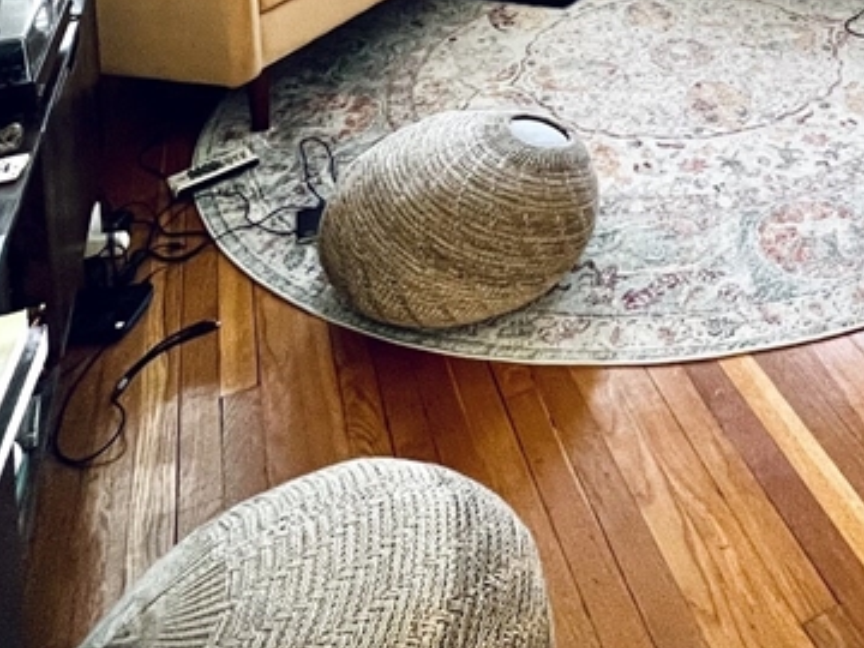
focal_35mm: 37
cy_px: -266
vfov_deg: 28.6
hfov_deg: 45.1
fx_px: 924
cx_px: 790
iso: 160
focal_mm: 1.57
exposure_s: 1/60
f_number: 1.8
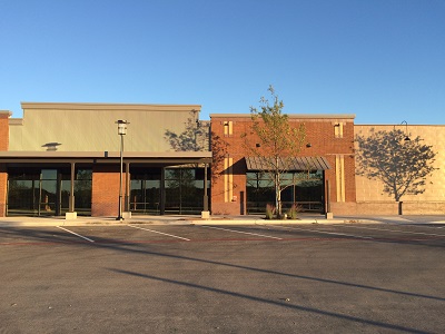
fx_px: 373
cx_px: 222
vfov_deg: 48.2
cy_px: 167
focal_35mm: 29
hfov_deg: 61.7
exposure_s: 1/651
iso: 32
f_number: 2.2
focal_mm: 4.15
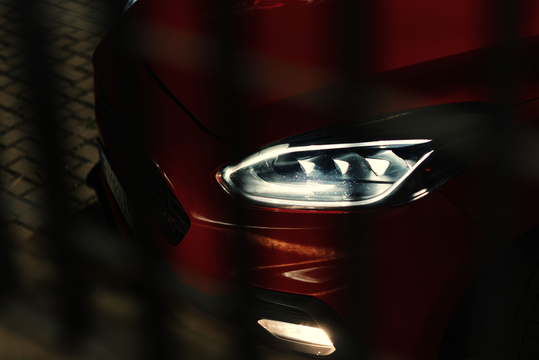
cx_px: 270
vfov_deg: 18.2
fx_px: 1123
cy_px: 180
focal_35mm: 75
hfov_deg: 27.0
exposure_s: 1/200
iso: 640
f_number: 1.8
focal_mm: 50
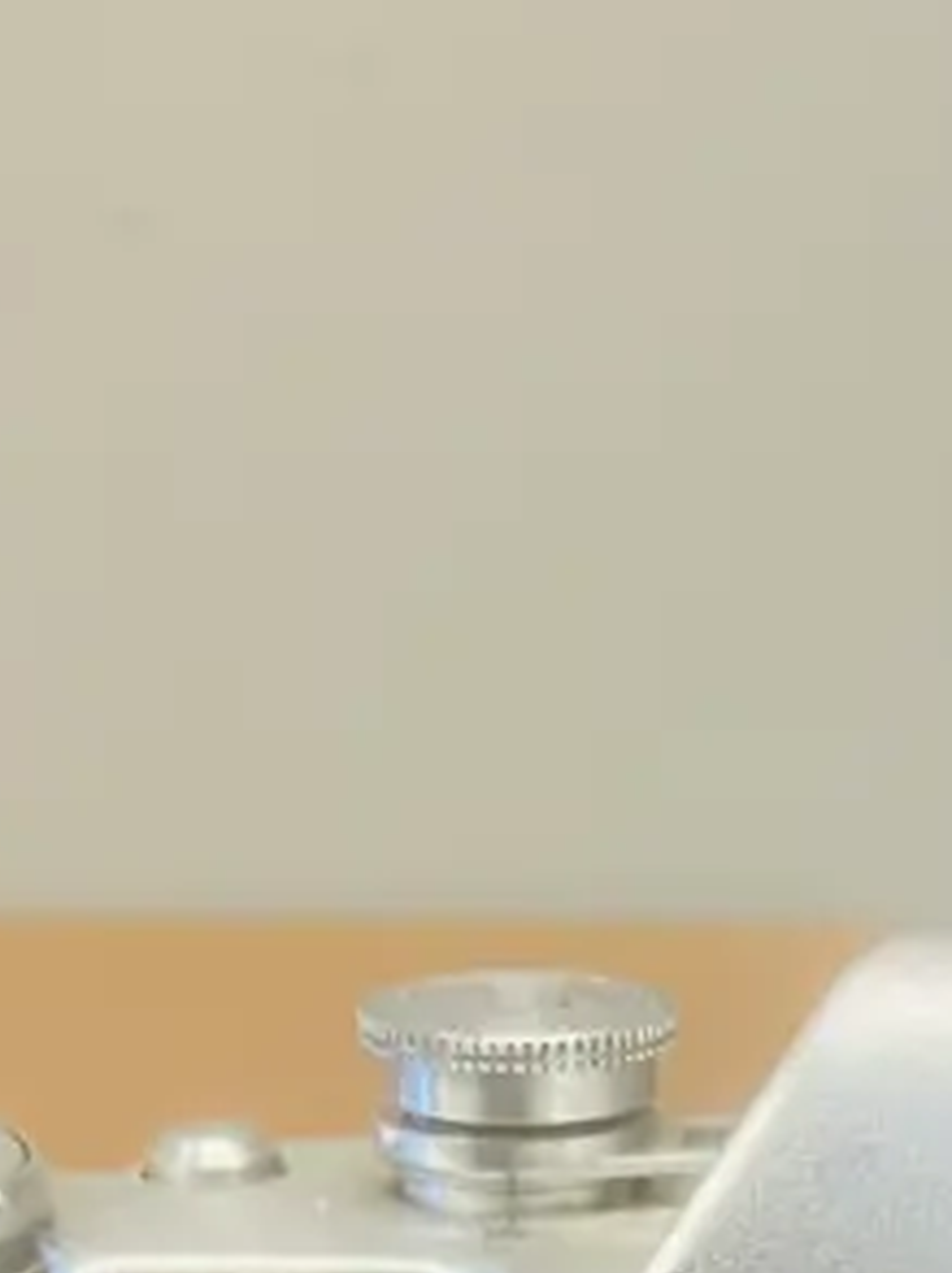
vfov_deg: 17.7
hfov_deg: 14.9
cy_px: 1981
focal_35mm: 98
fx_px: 3601
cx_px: 869
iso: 320
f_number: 1.8
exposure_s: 1/50
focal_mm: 3.99
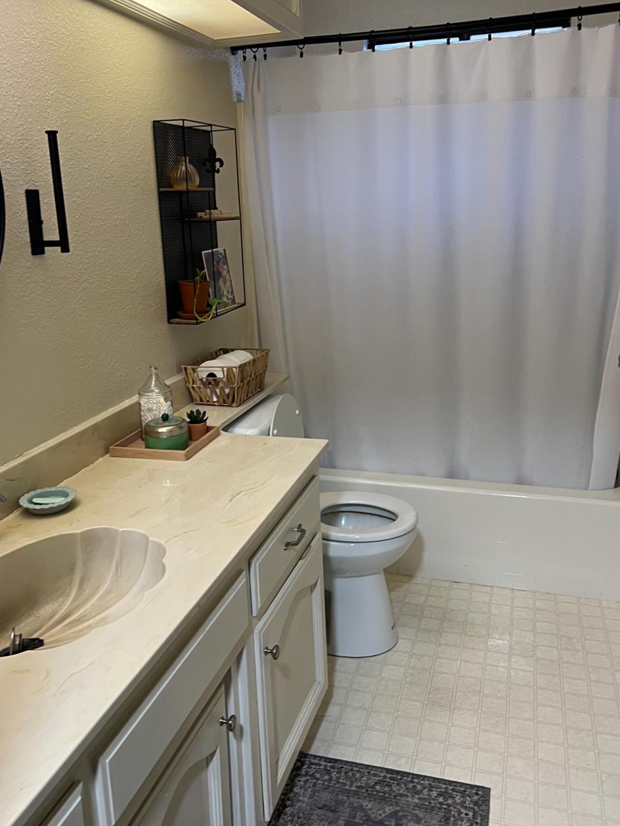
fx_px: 740
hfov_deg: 45.5
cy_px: 343
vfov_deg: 58.0
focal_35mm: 31
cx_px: 304
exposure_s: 1/60
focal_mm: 5.7
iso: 100
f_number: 1.5
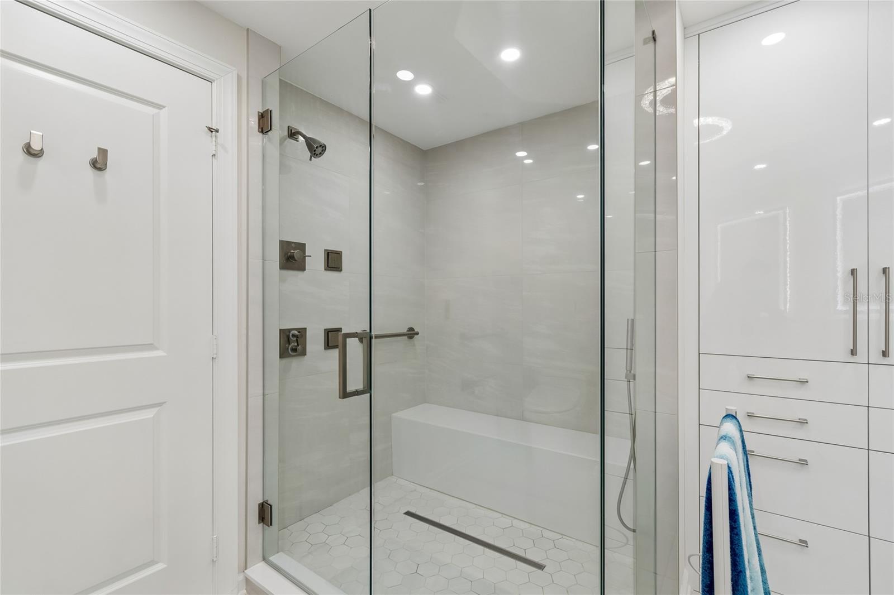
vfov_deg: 77.3
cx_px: 447
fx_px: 372
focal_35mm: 15
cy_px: 298
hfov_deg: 100.4
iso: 100
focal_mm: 10
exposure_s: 1/40
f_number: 7.1
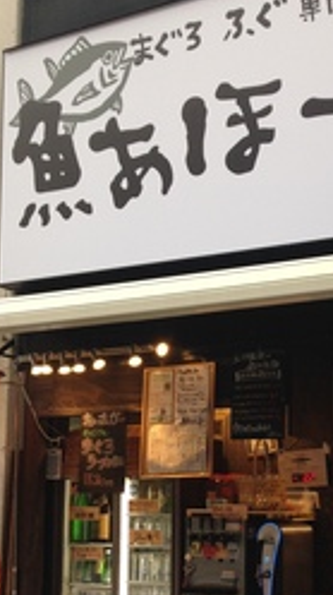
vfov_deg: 35.4
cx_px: 283
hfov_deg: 20.4
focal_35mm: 58
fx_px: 913
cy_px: 434
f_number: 2.4
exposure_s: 1/120
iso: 64
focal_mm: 4.12
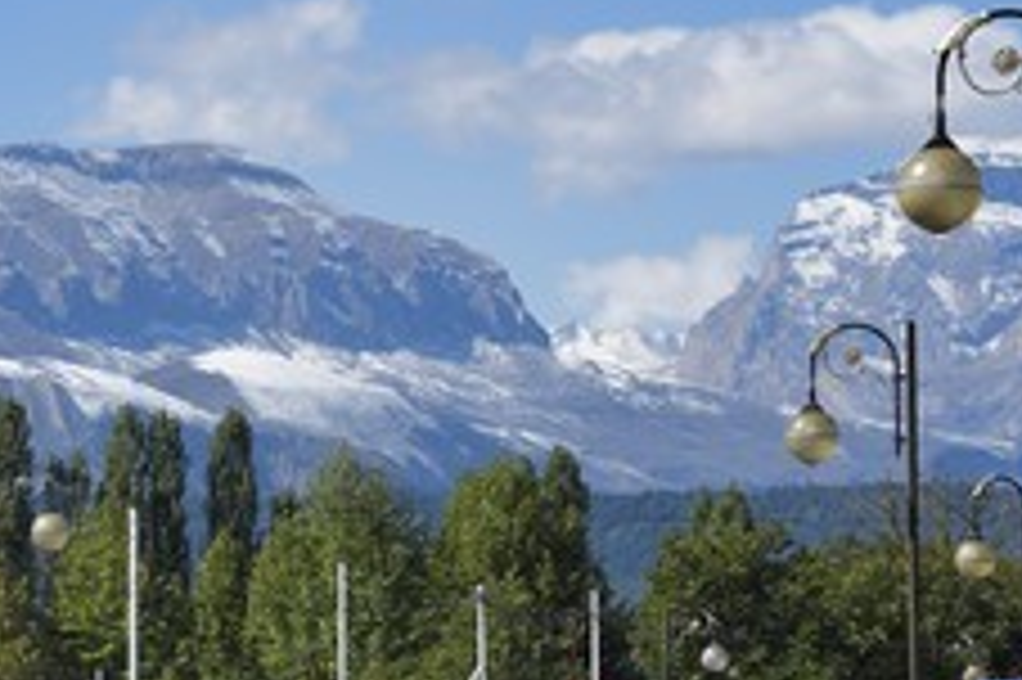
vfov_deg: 3.7
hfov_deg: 5.6
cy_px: 563
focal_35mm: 370
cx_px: 216
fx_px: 10496
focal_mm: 200
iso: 200
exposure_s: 1/500
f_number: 11
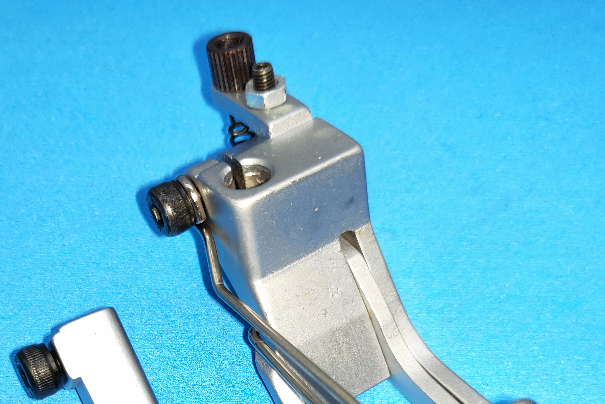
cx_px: 197
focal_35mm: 44
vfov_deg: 29.0
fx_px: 739
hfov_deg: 43.8
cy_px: 384
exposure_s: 1/100
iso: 108
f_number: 1.7
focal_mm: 3.97
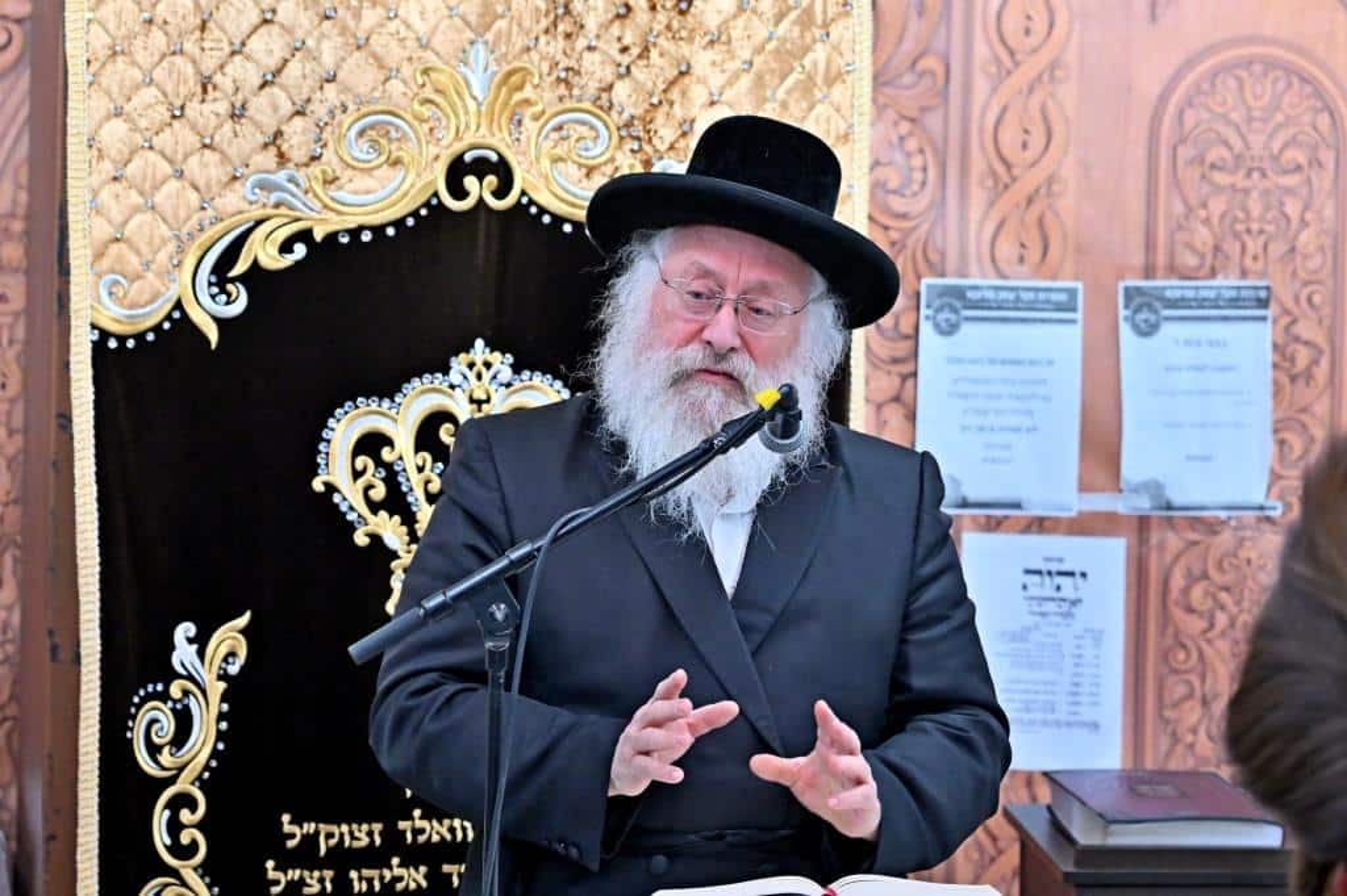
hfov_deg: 11.4
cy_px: 448
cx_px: 674
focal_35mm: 180
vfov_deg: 7.6
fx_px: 6732
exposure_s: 1/200
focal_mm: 120
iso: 800
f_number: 4
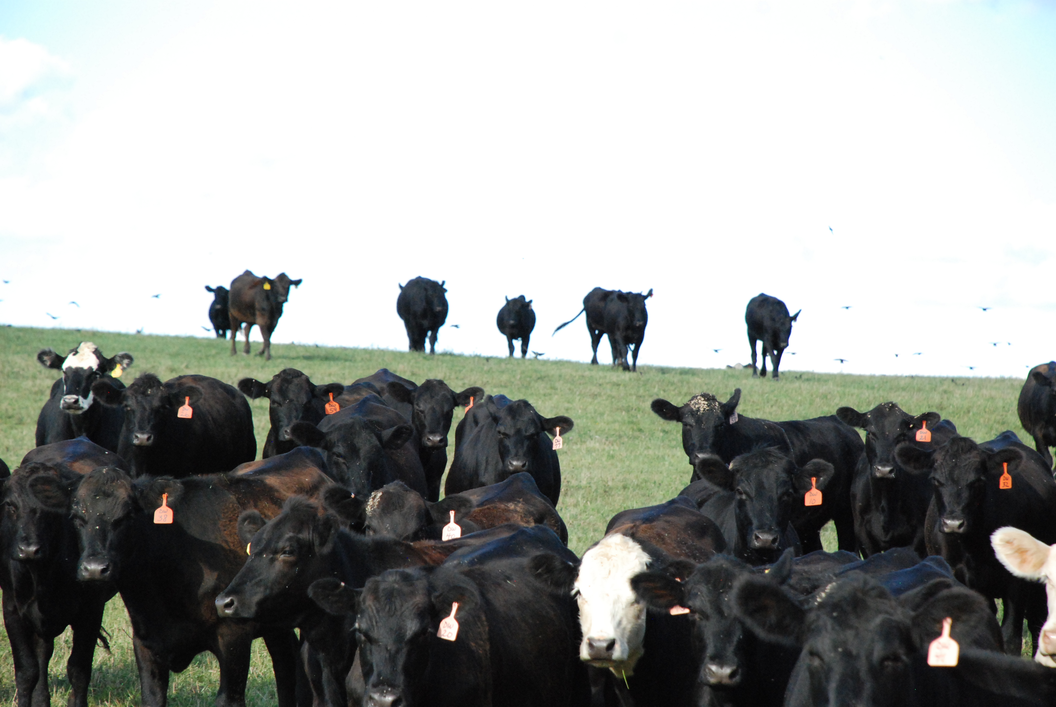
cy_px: 354
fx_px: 5947
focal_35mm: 202
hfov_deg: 10.1
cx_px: 528
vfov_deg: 6.8
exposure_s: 1/1000
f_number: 8
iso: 1600
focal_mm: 135
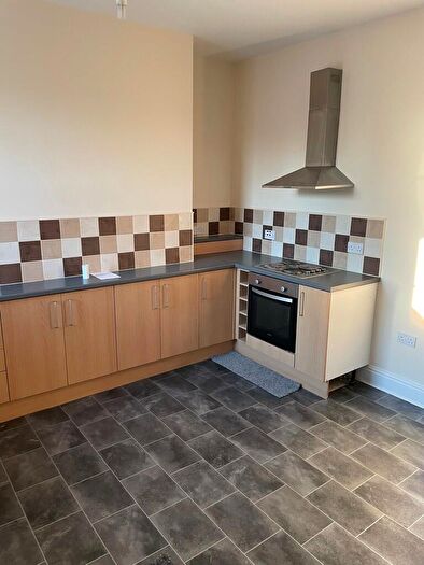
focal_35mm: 26
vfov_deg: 67.3
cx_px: 212
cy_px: 282
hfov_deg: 53.1
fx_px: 424
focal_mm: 4.2
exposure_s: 1/87
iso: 125
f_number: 1.6
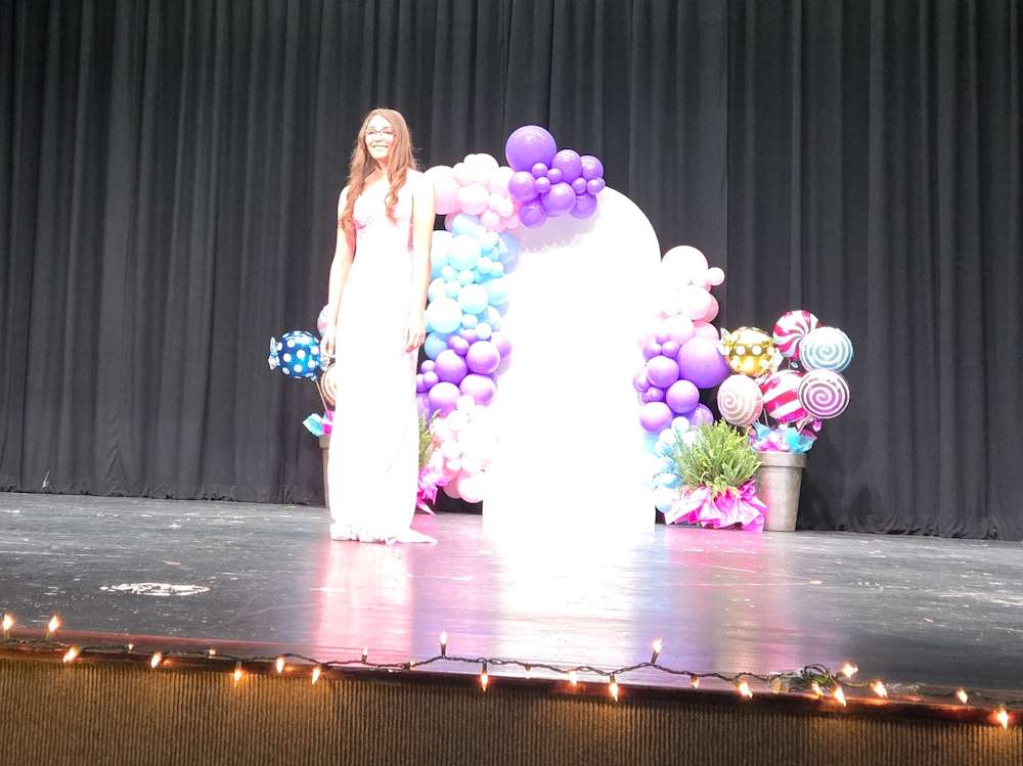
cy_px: 383
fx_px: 679
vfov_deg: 58.8
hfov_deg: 74.0
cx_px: 512
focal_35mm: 23
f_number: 1.8
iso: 640
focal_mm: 5.4
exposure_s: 1/120
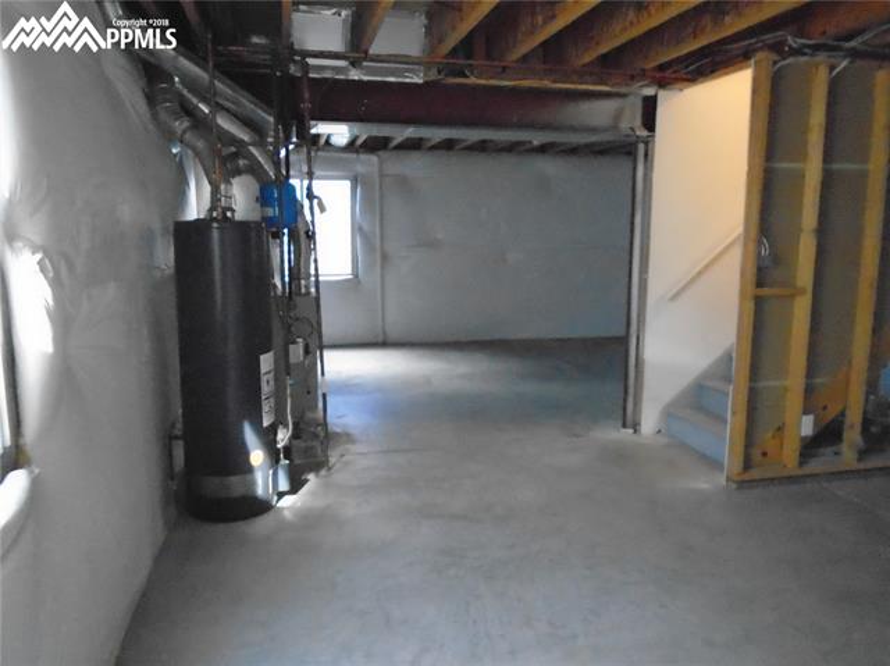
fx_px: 668
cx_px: 445
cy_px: 333
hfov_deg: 67.3
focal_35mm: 26
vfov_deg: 53.0
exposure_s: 1/50
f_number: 3.2
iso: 1600
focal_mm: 4.6
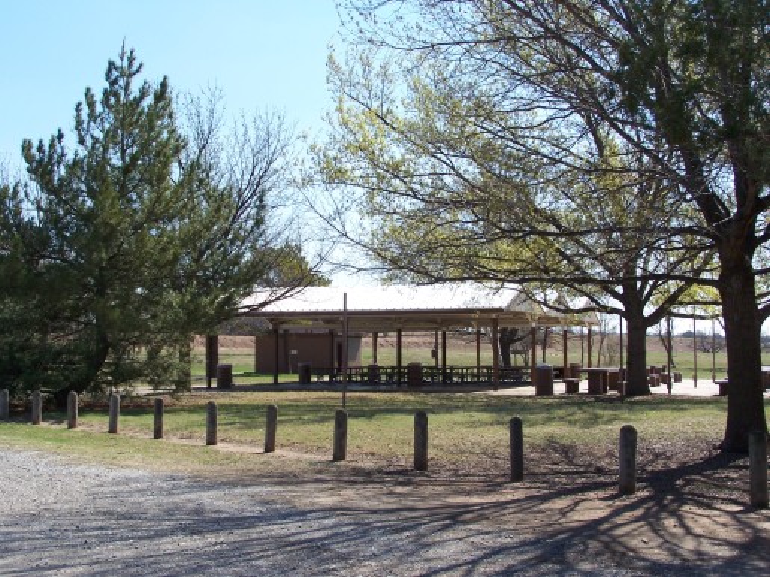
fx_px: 1134
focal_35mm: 51
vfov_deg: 28.5
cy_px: 288
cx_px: 385
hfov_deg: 37.5
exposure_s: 1/500
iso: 80
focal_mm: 8.5
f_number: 4.5
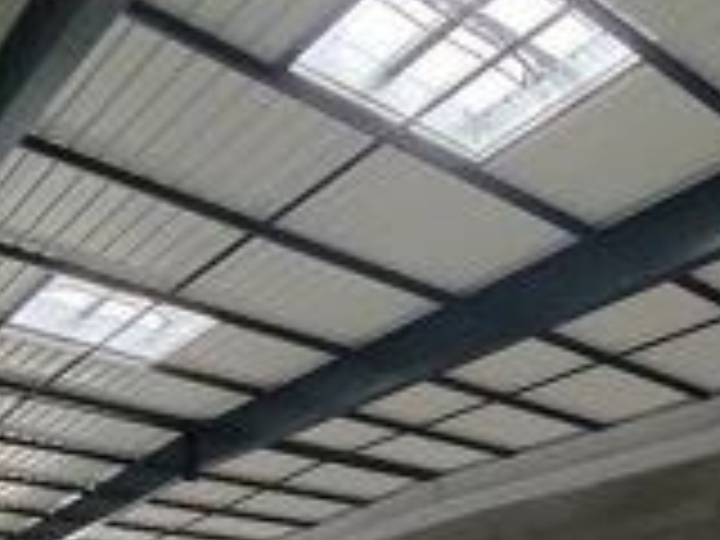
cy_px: 526
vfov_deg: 33.9
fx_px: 811
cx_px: 500
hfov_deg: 46.8
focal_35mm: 39
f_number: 2.2
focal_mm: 1.66
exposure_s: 1/25
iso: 1444
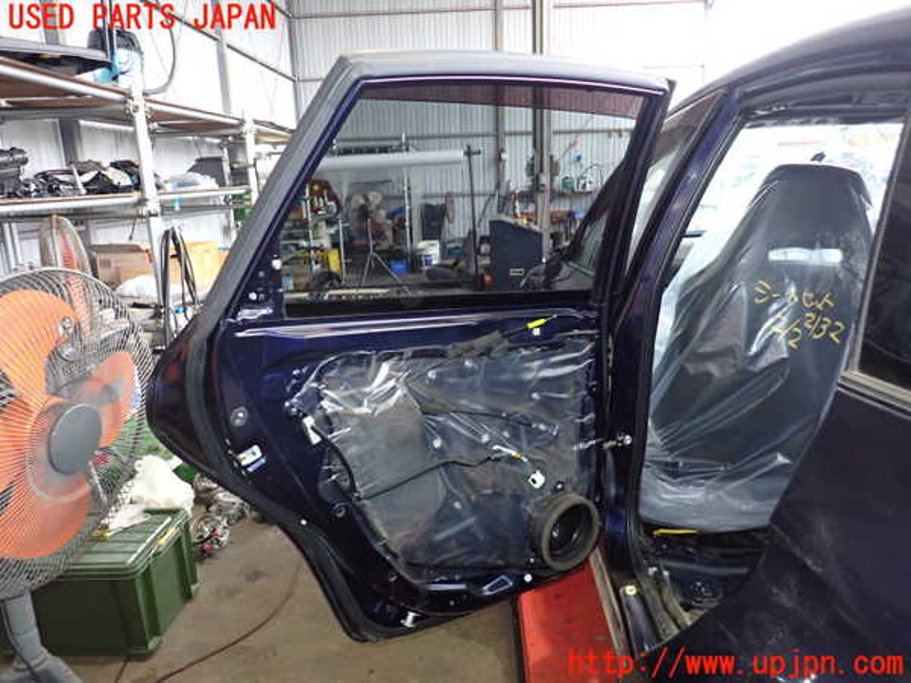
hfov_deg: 69.4
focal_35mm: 25
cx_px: 456
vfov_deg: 54.9
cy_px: 342
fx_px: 658
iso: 640
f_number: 2
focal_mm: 4.5
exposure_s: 1/100
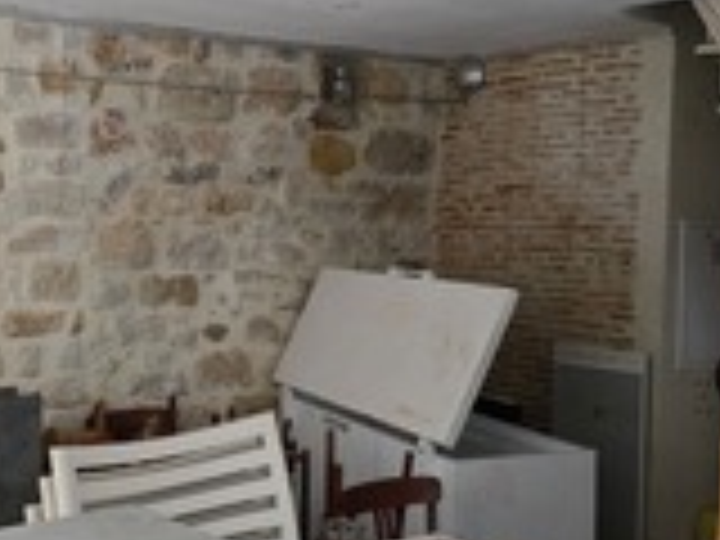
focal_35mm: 51
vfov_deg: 28.6
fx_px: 1061
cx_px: 205
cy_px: 261
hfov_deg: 36.8
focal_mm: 6.3
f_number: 1.7
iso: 640
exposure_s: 1/100
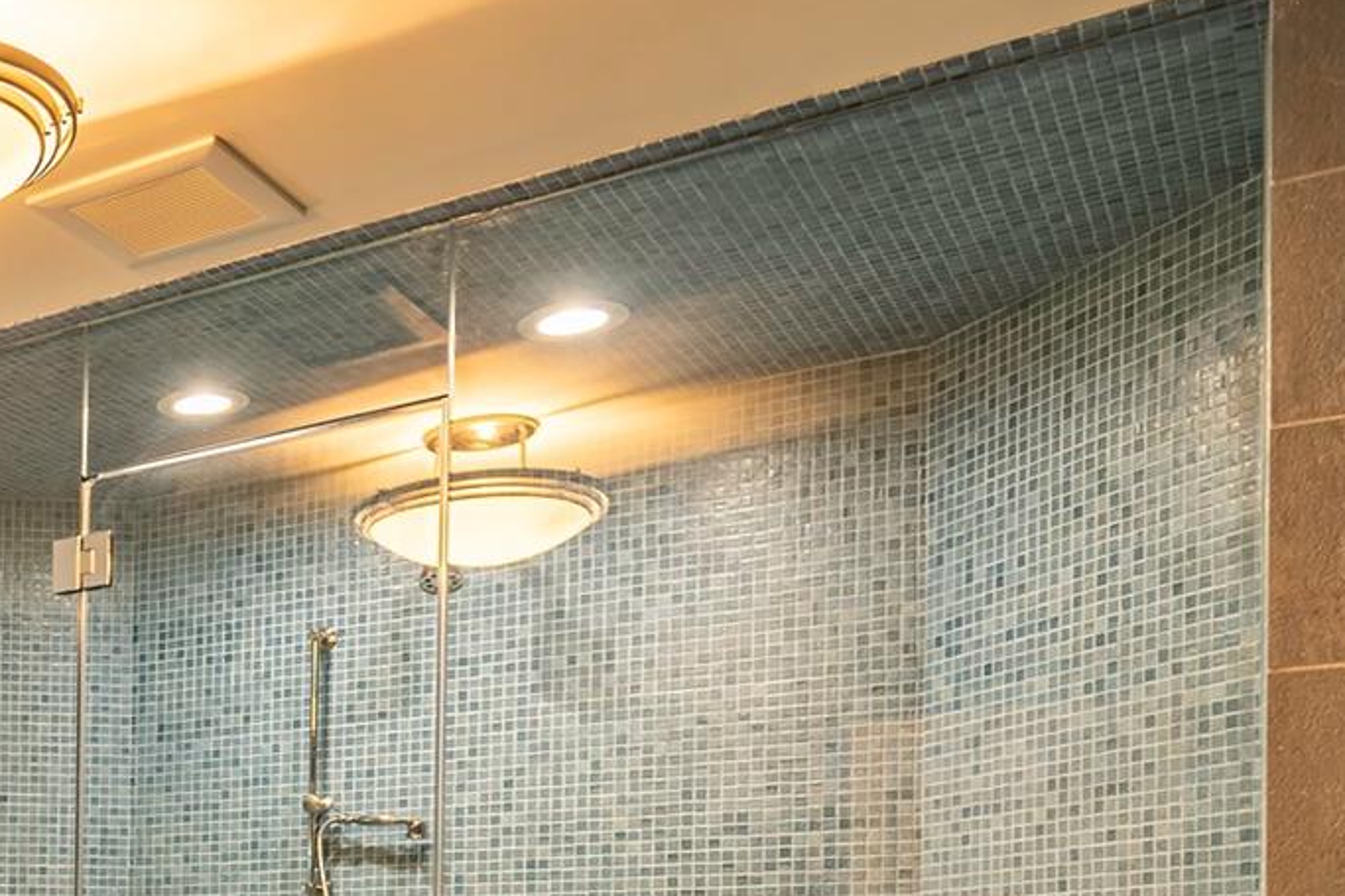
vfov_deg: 25.7
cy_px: 1018
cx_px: -238
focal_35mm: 48
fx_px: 1793
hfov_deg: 33.9
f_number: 9
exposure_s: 1/20
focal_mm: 16
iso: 200
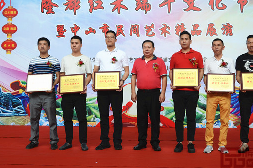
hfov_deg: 49.4
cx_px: 145
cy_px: 71
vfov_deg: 34.1
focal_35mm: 39
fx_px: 274
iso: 100
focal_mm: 22
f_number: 4.5
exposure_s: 1/80
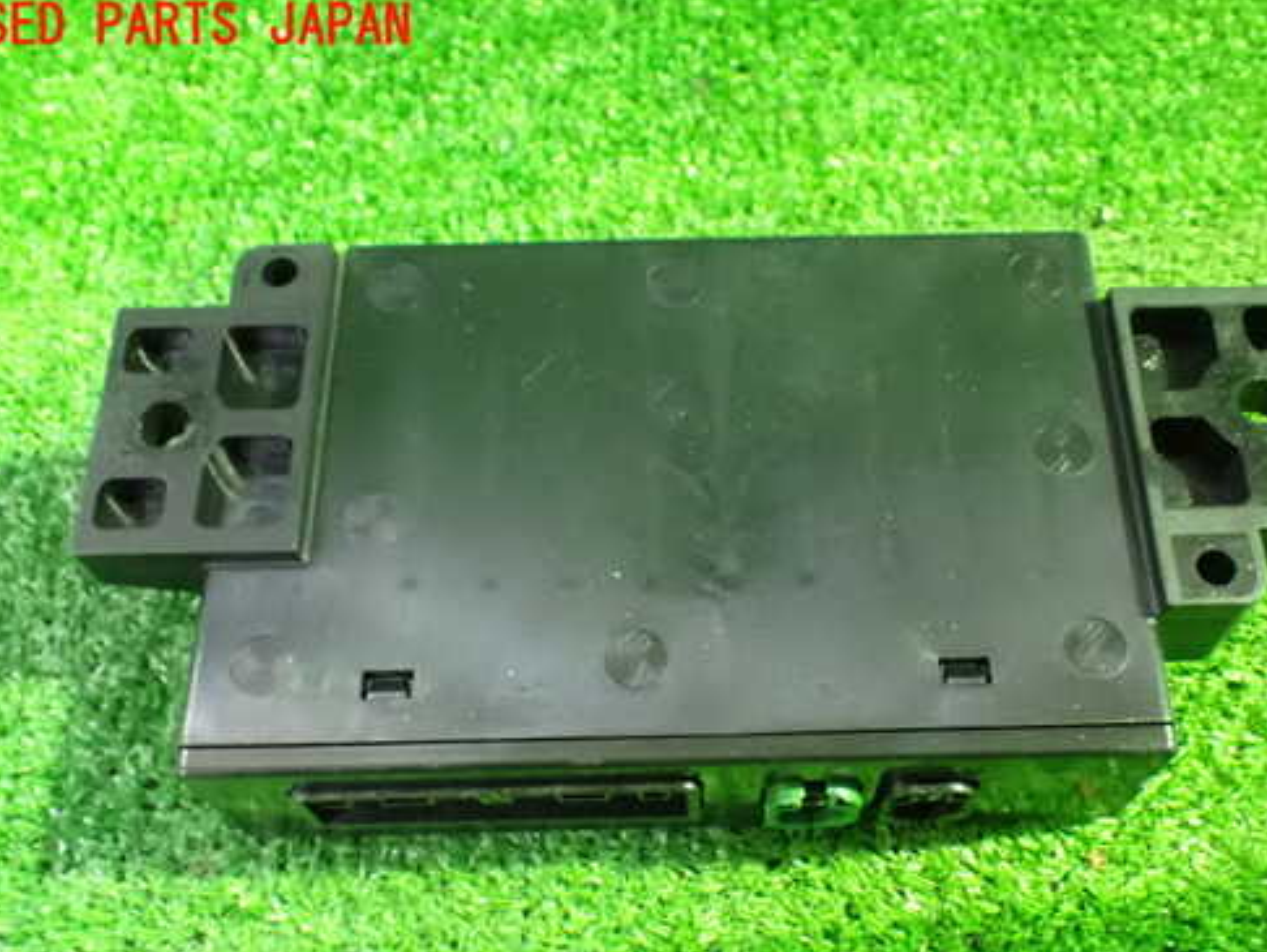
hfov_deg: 50.0
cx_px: 720
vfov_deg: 38.5
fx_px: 1355
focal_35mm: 37
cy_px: 582
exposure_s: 1/25
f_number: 2.3
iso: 1600
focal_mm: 5.4
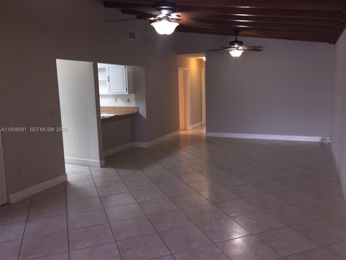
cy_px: 130
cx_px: 173
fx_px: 290
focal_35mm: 29
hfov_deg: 61.7
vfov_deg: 48.2
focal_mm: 4.15
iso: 50
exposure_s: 1/30
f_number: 2.2
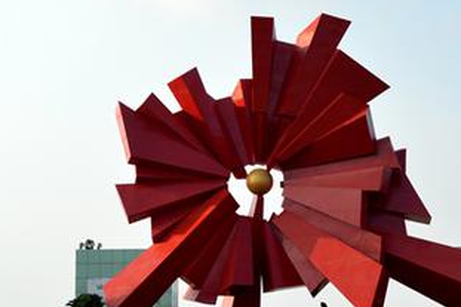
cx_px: 286
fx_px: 1357
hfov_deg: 19.3
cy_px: 163
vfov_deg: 12.9
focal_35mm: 106
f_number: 7.1
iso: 200
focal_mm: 40
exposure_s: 1/200
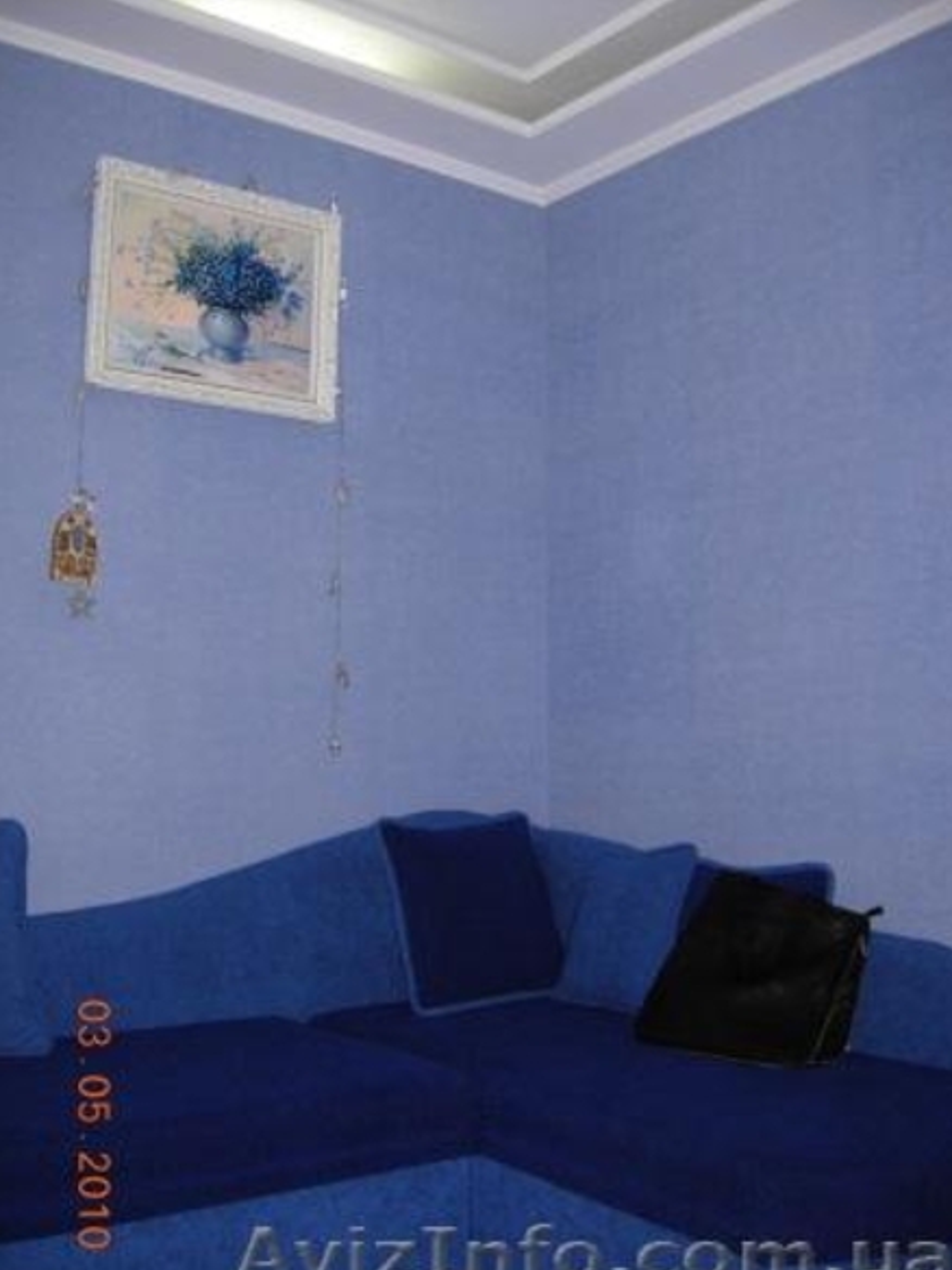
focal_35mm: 37
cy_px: 650
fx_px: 1357
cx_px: 480
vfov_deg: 50.1
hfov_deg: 38.7
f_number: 2.7
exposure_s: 1/148
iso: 163
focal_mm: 7.5
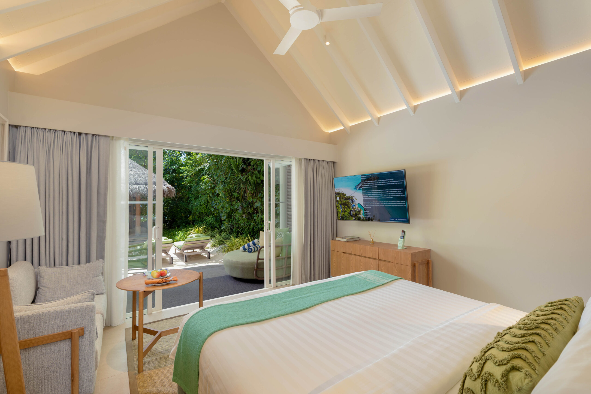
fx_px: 263
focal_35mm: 16
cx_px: 296
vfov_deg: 73.8
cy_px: 197
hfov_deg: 96.7
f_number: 8
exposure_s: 1/320
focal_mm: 16
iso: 320
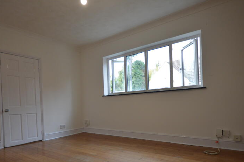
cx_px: 116
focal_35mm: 22
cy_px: 107
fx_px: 149
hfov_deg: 78.6
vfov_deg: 56.0
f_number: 4.5
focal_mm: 10
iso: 400
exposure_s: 1/80
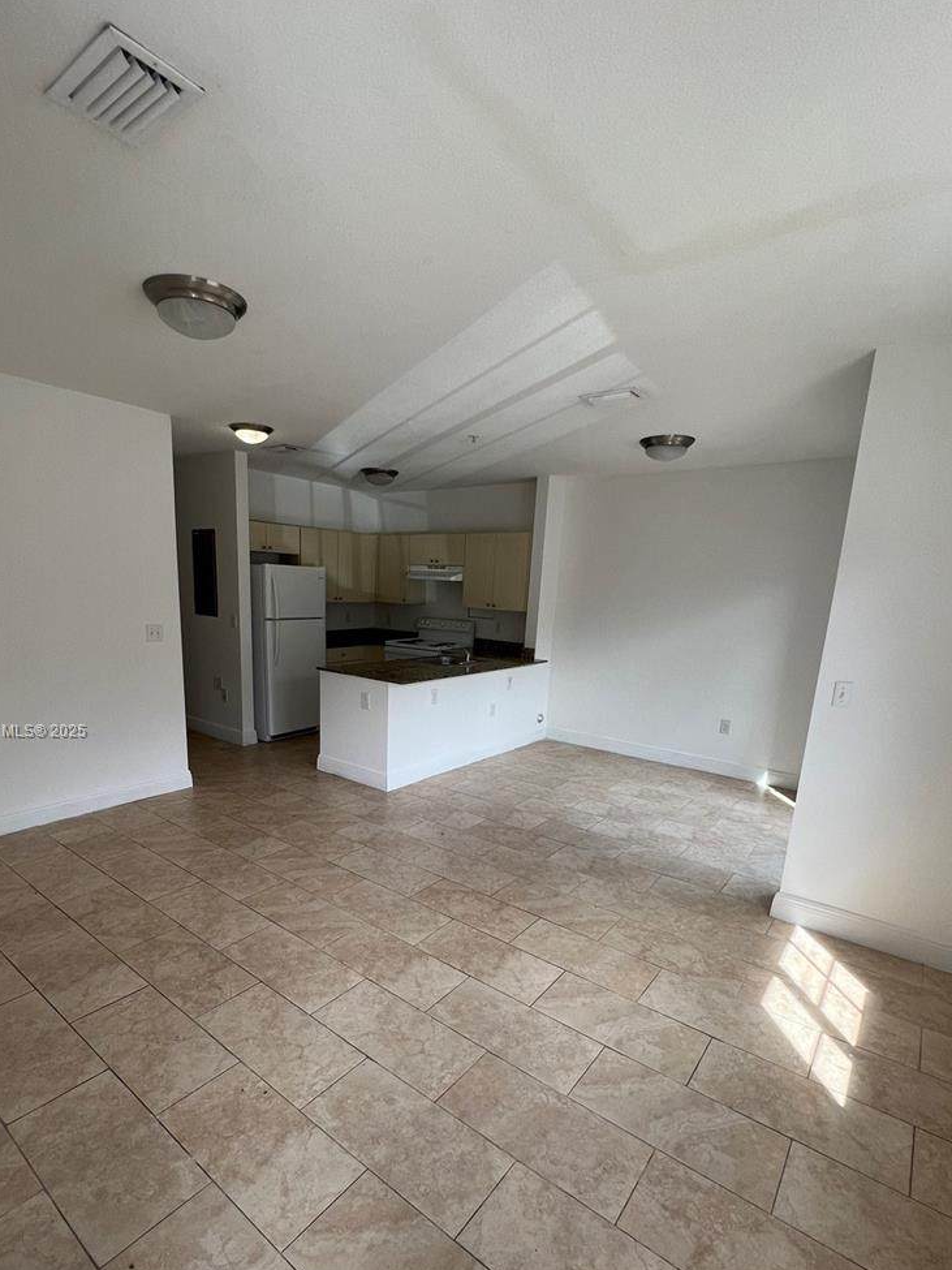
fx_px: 587
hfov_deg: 77.9
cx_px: 434
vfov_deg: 93.8
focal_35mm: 16
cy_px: 732
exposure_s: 1/139
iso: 32
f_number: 1.8
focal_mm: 1.57
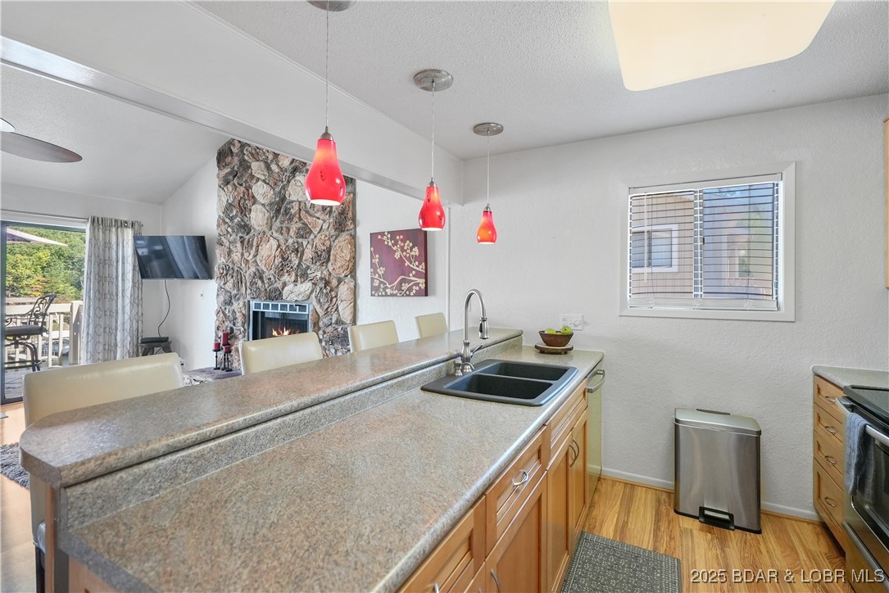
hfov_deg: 96.7
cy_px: 296
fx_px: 395
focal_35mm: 16
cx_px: 444
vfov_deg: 73.8
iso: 3200
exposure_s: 1/250
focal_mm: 16
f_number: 4
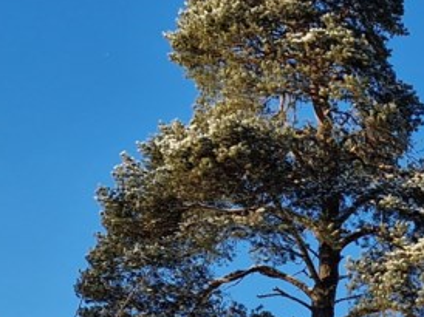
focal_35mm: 121
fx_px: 1481
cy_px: 527
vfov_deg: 11.5
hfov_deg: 14.0
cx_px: 825
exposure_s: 1/762
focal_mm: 5.4
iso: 50
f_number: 1.8
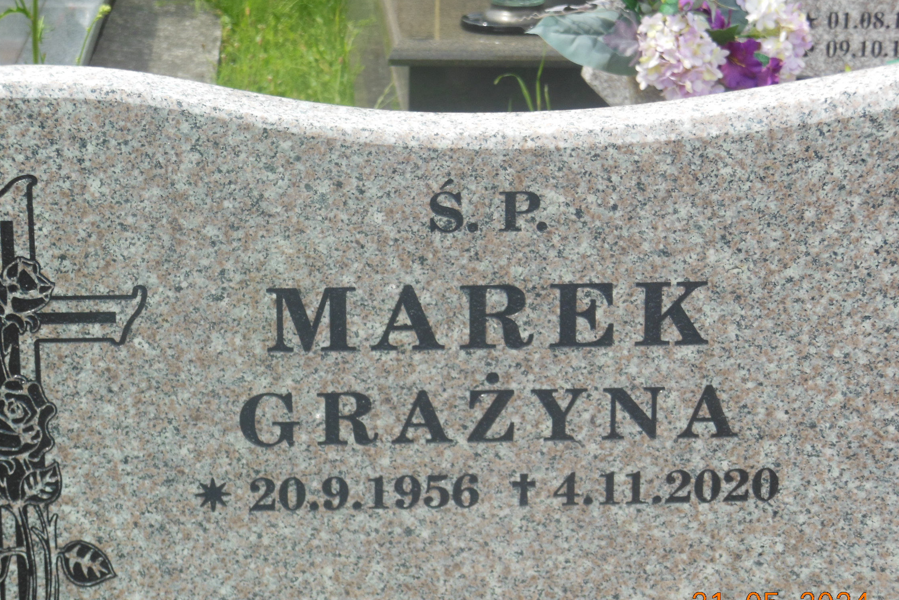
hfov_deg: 19.8
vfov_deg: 13.3
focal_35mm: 103
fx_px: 2572
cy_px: 329
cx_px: 452
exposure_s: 1/400
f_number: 4.7
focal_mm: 17.5
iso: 125
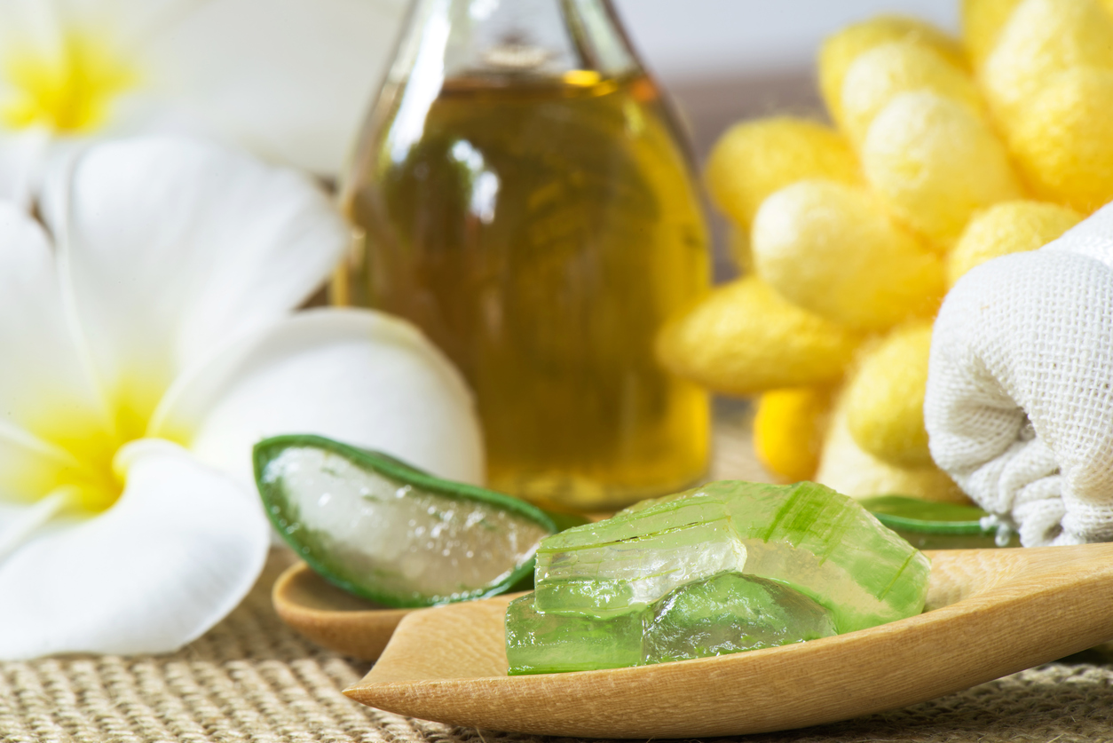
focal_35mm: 105
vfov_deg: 13.1
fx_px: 3247
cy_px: 372
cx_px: 556
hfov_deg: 19.4
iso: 100
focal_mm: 105
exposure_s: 2.5
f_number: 20
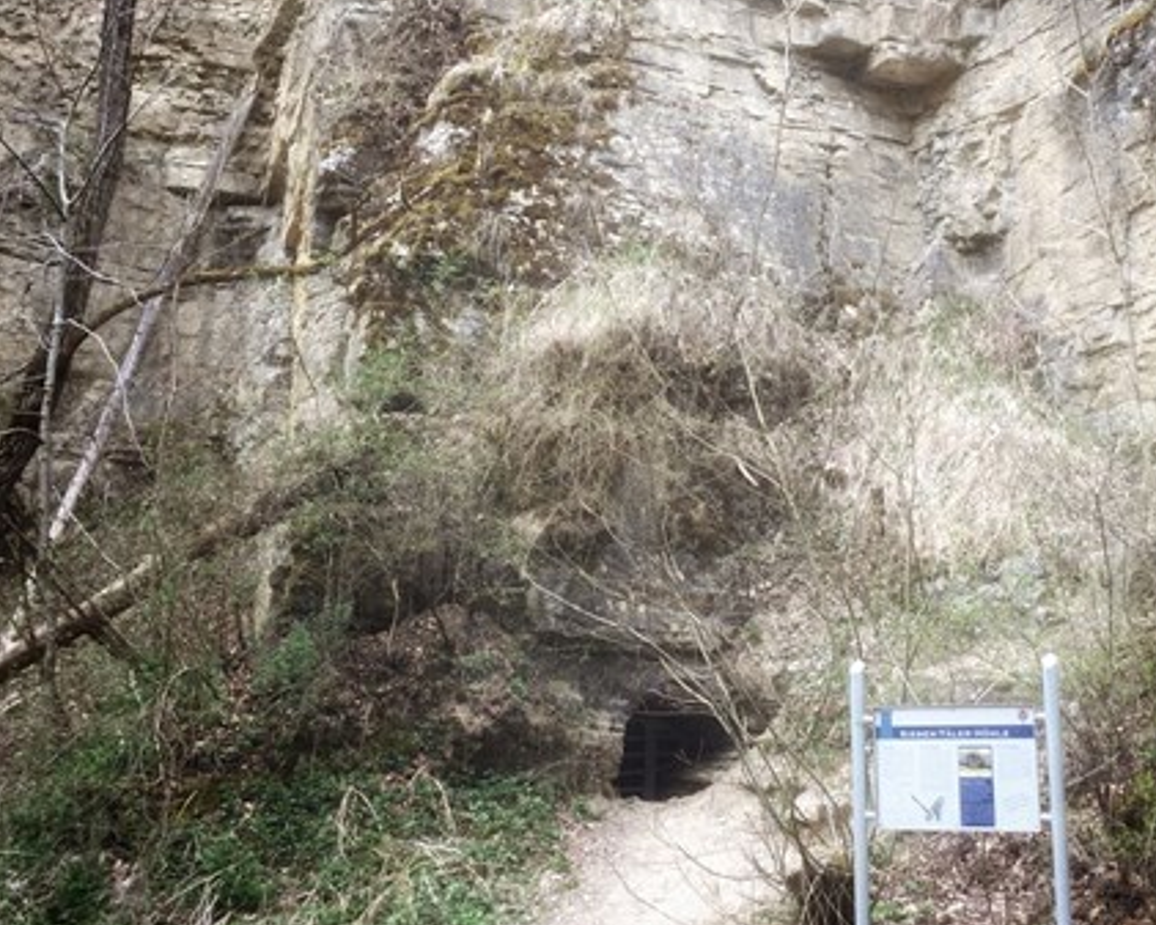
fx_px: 1574
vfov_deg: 32.7
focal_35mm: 46
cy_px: 398
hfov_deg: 40.1
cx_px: 714
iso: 32
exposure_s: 1/100
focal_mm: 3.3
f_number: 2.4
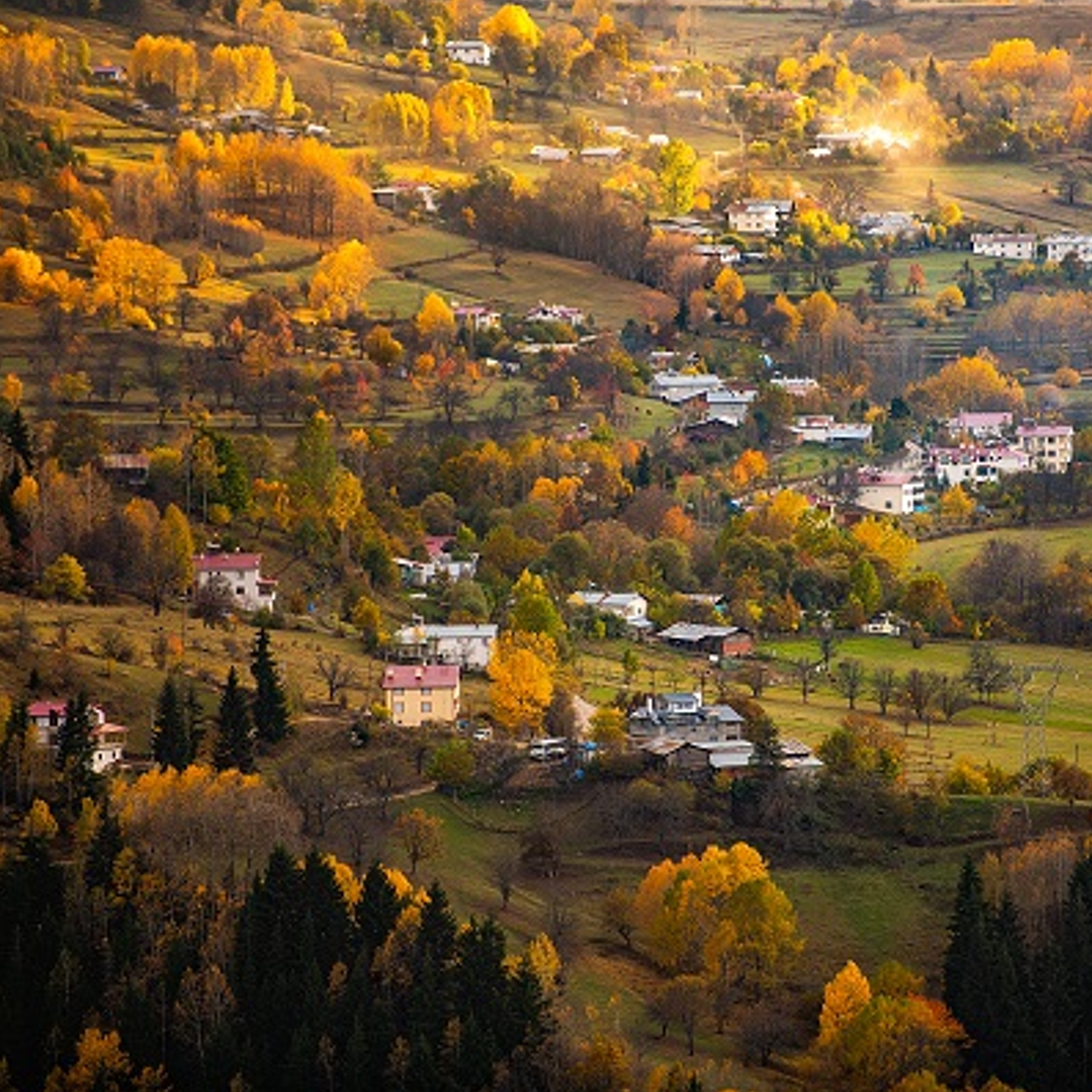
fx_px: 9172
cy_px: 545
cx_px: 682
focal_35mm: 257
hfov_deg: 6.8
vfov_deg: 6.8
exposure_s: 1/160
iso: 64
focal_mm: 200
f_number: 2.8
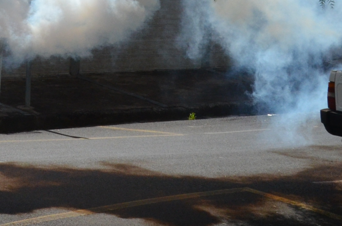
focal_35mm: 181
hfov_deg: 10.8
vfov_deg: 7.5
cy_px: -61
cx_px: -246
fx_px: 1713
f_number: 16
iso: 800
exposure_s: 1/1000
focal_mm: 35
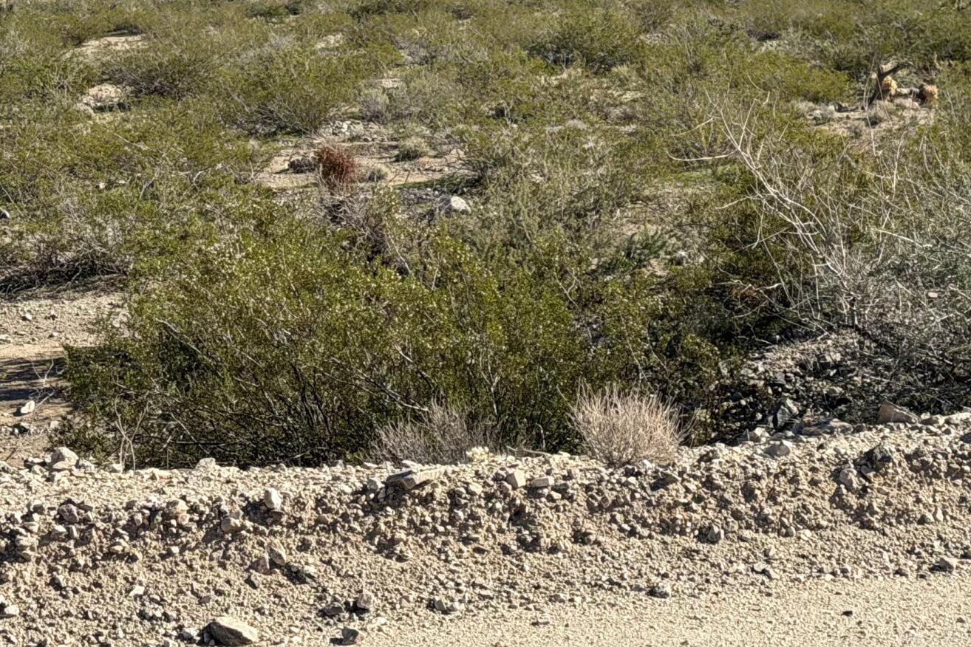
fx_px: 3075
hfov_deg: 17.9
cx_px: 647
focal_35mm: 114
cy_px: -162
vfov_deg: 11.7
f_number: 1.78
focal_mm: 6.76
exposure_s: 1/3704
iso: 64
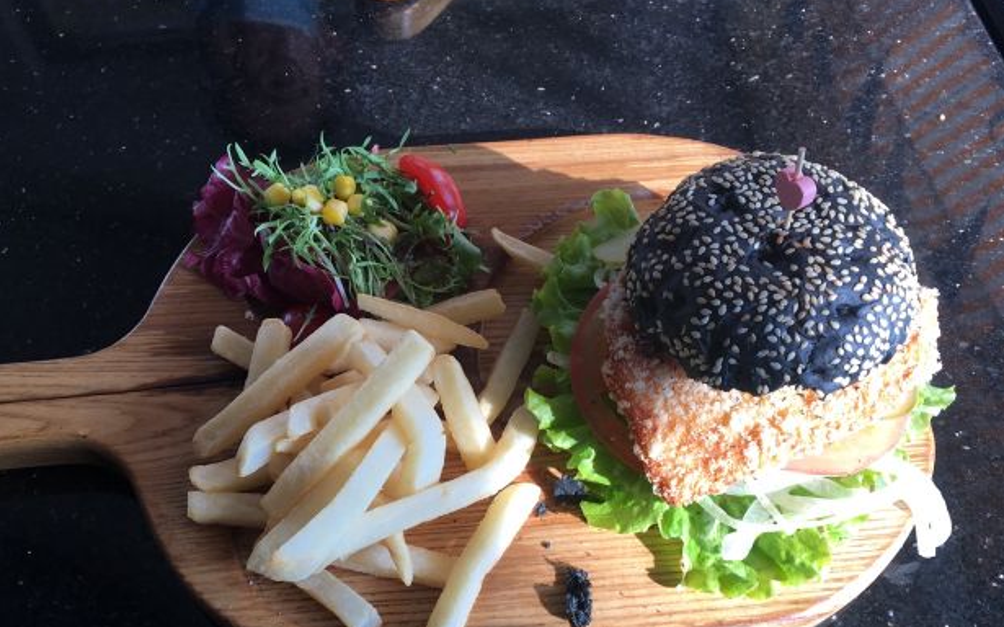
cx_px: 516
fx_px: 957
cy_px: 388
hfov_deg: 55.3
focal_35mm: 35
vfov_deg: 36.1
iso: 25
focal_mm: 4.15
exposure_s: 1/109
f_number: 2.2
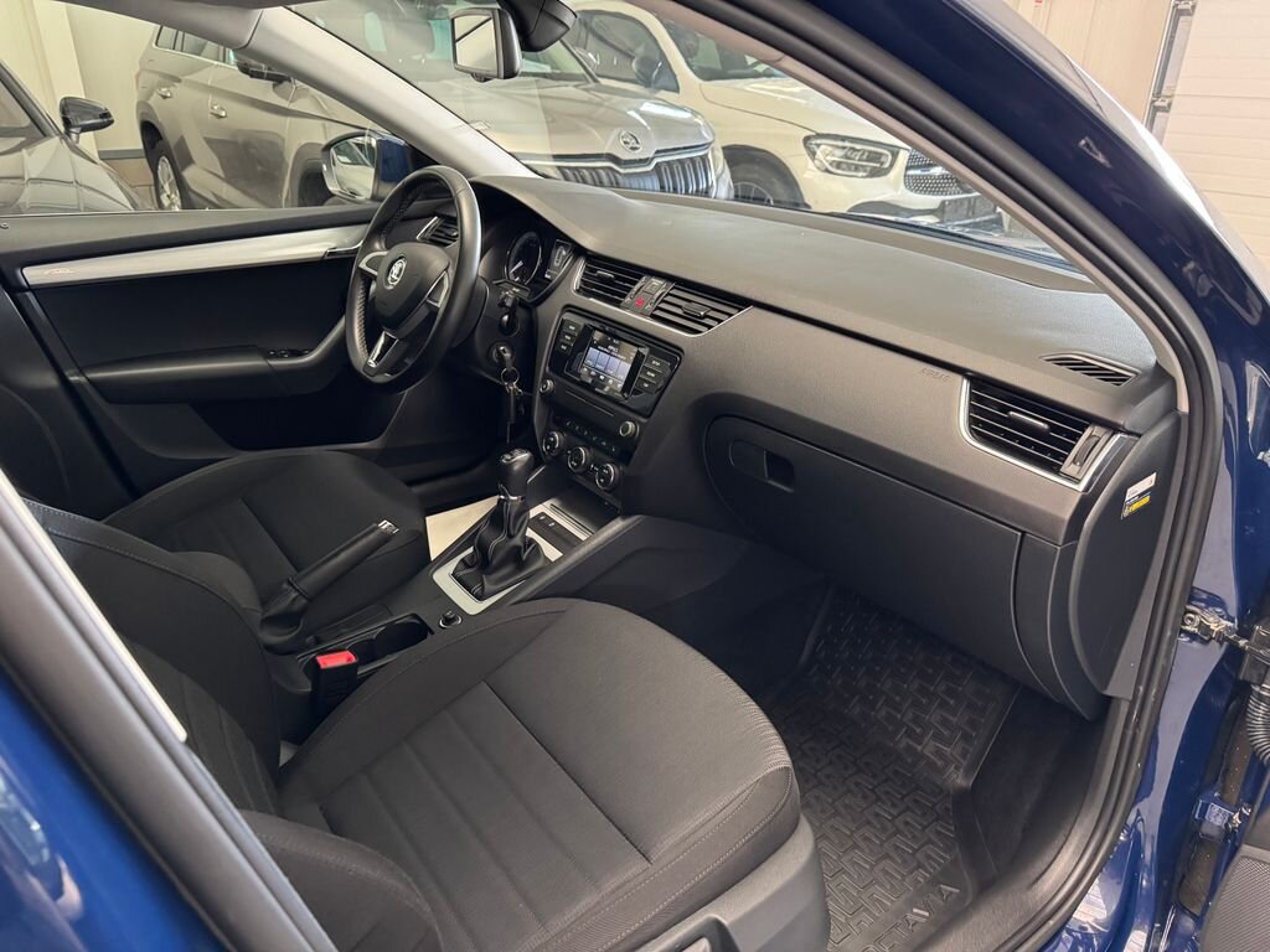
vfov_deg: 56.8
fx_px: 881
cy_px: 476
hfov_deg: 71.6
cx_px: 635
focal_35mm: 24
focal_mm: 6.76
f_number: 1.78
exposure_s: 1/44
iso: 800
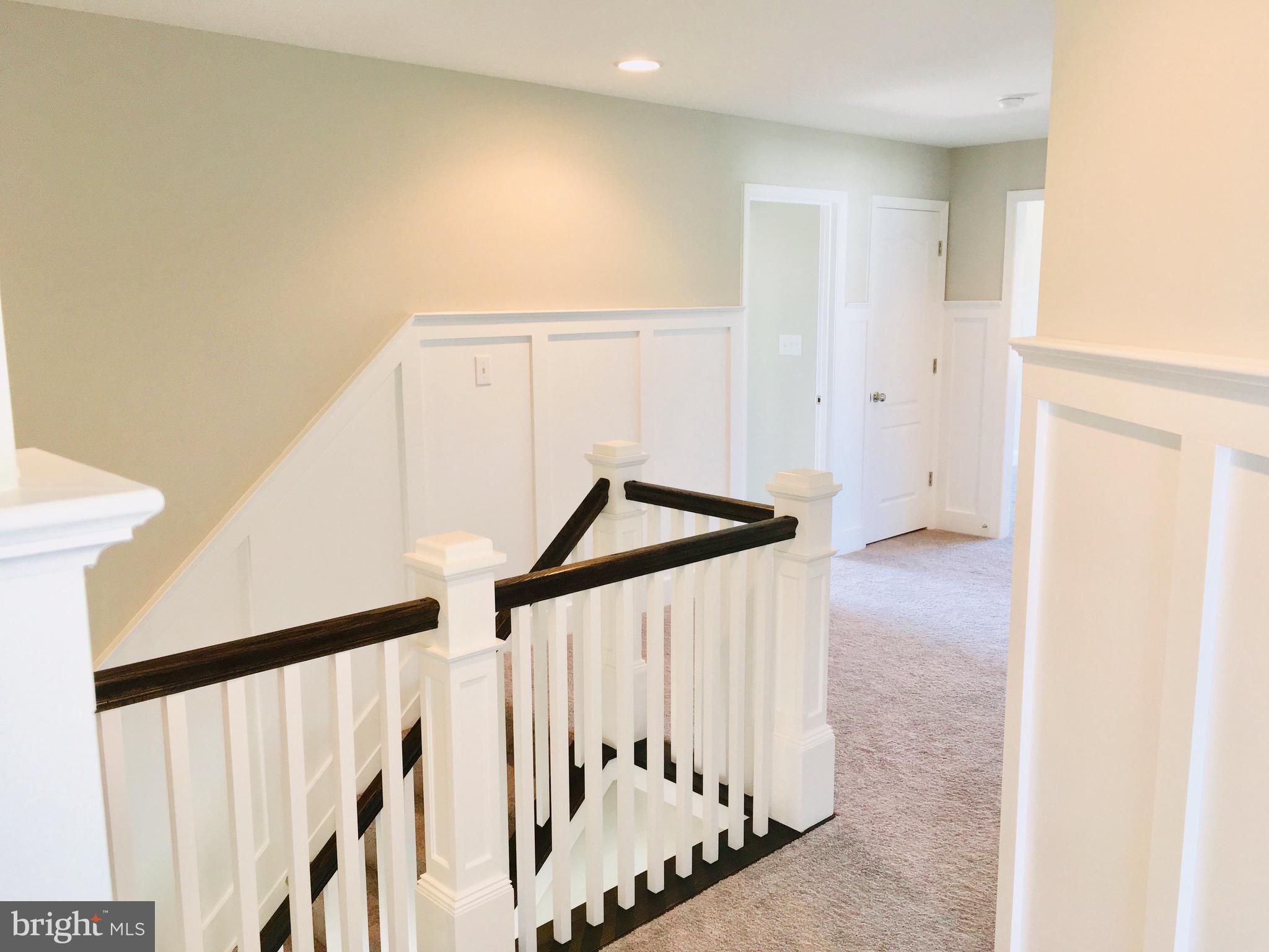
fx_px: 1063
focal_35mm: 29
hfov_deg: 61.7
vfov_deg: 48.2
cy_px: 476
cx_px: 634
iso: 50
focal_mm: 4.15
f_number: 2.2
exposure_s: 1/30
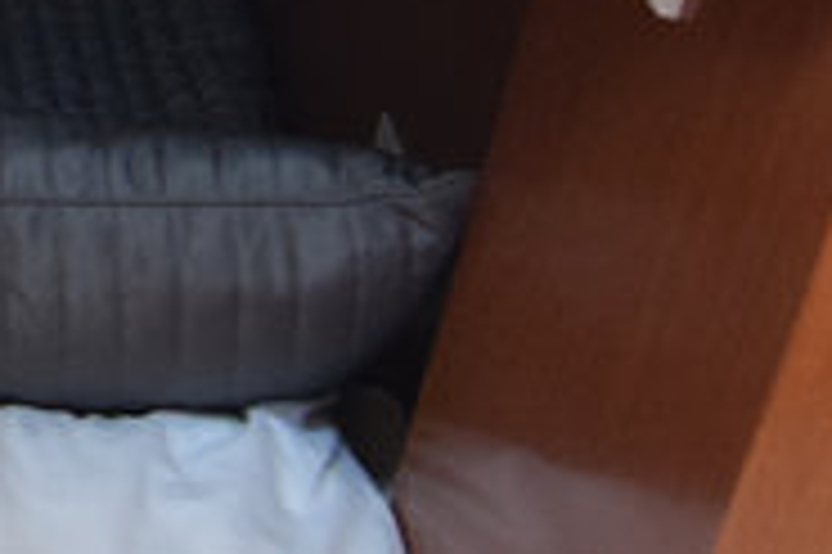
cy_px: -110
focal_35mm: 98
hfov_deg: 16.3
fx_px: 2262
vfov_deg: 13.6
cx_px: -814
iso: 1600
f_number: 4.5
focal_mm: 11
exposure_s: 1/80
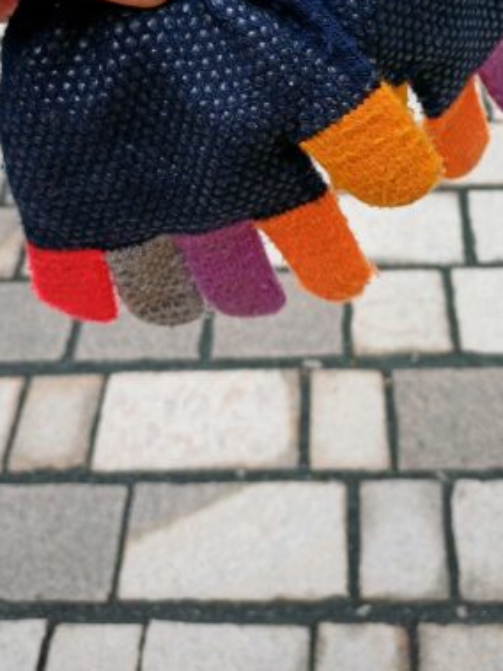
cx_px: 326
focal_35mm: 44
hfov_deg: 32.6
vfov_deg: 40.7
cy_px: 111
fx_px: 853
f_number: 1.8
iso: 64
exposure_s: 1/50
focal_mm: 4.65
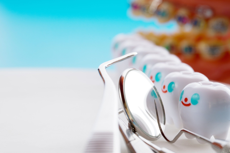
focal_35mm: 90
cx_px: 115
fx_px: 575
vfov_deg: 15.2
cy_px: 76
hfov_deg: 22.6
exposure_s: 1/2
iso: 800
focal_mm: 60
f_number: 10
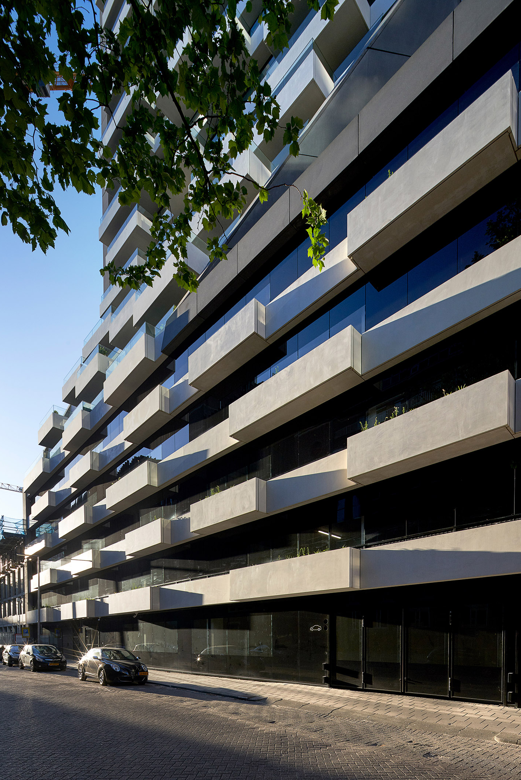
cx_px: 269
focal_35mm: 18
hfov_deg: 67.4
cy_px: 373
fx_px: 391
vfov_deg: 89.9
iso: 400
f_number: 16
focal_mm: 17
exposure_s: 1/125
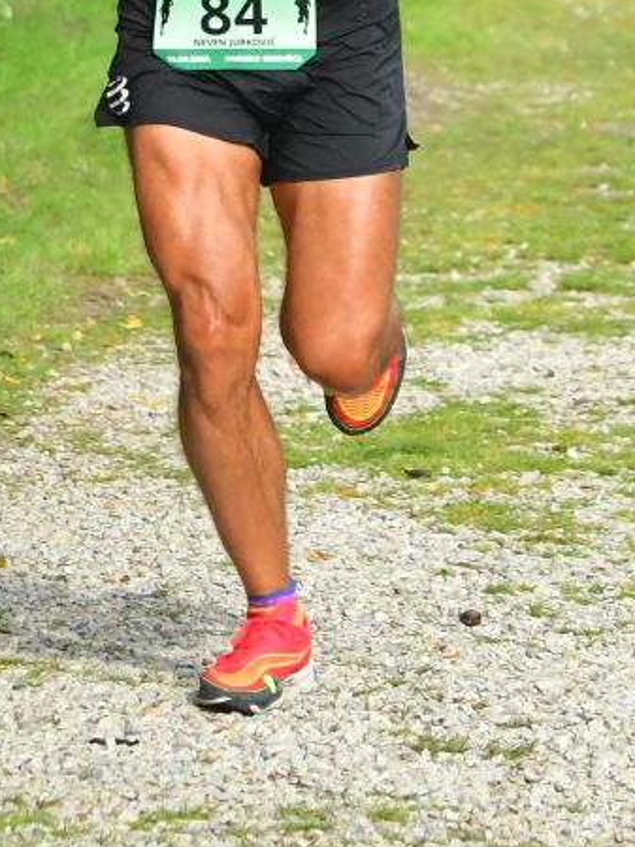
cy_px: 25
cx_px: 217
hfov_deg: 5.7
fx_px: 6381
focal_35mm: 261
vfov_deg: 7.6
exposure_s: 1/5000
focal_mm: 85
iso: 1600
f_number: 4.5
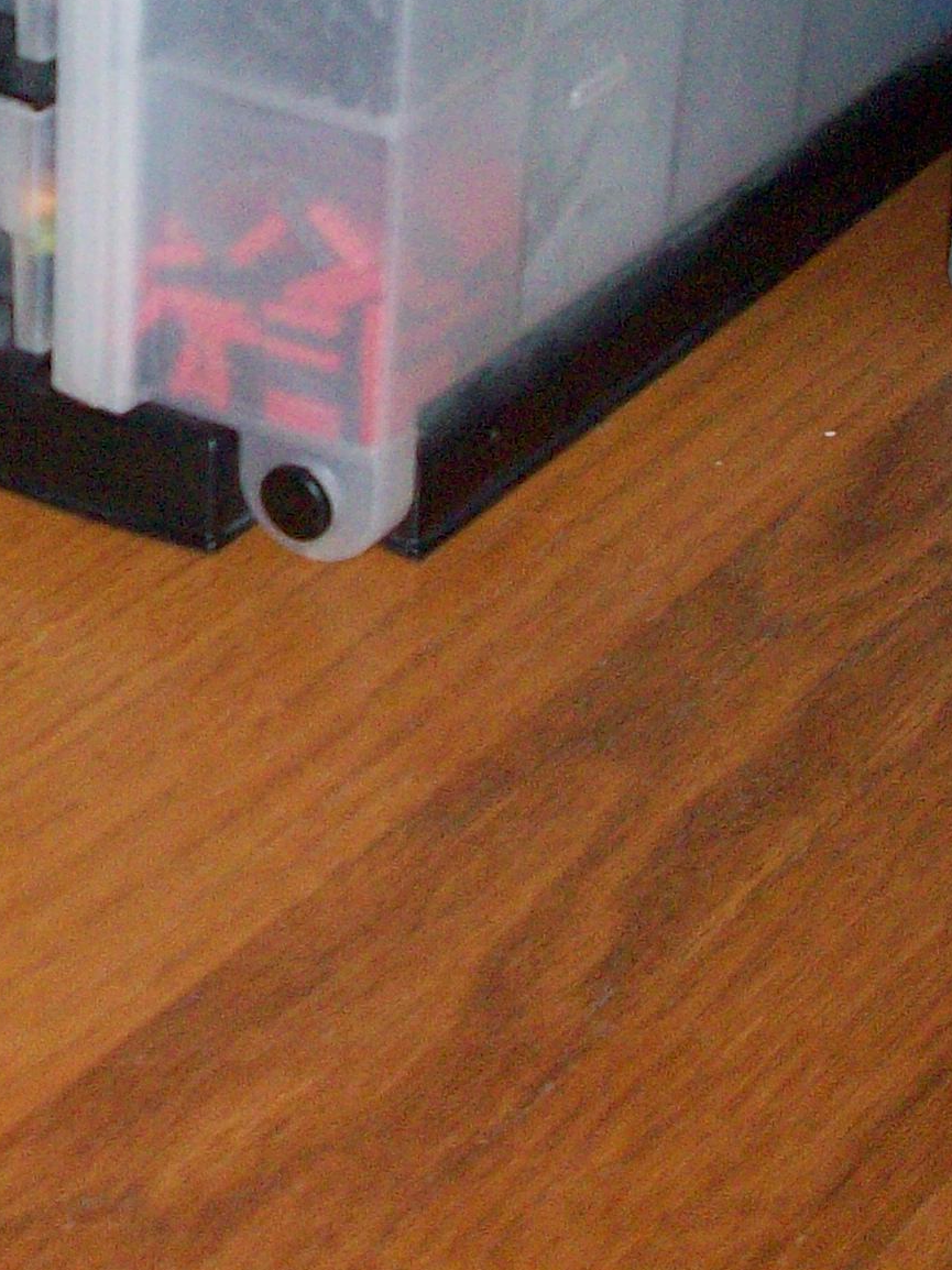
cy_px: -69
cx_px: -107
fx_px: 3595
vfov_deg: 19.3
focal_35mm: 98
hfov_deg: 14.7
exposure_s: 1/64
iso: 200
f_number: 2.8
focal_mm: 6.2
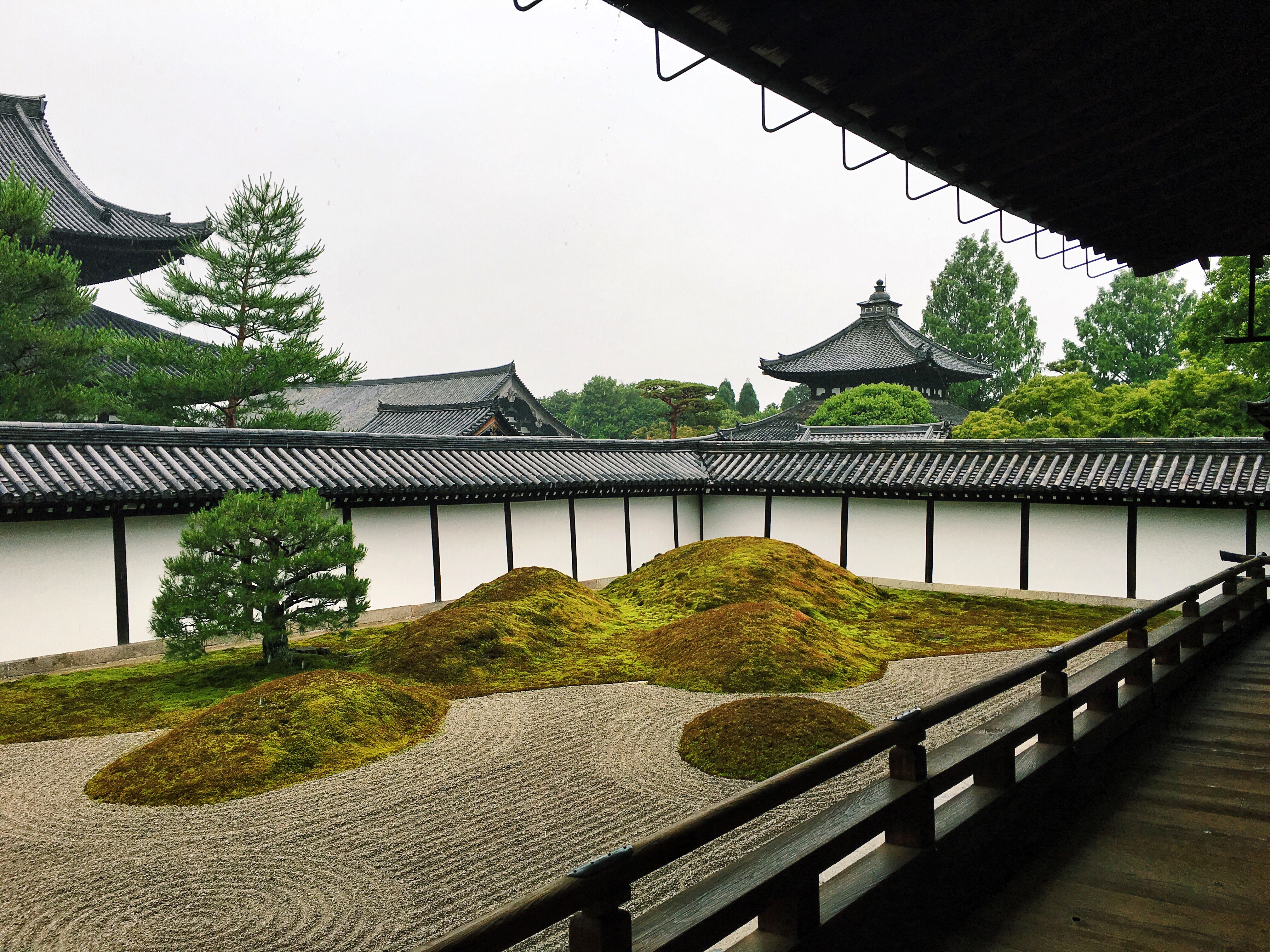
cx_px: 635
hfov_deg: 61.7
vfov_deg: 48.2
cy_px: 476
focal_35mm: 29
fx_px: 1064
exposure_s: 1/267
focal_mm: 4.15
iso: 25
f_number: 2.2
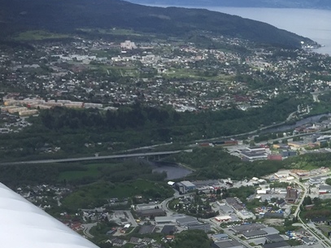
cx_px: 397
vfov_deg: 19.4
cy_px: 267
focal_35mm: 73
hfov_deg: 24.2
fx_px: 698
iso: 32
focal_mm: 4.15
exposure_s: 1/1464
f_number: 2.2
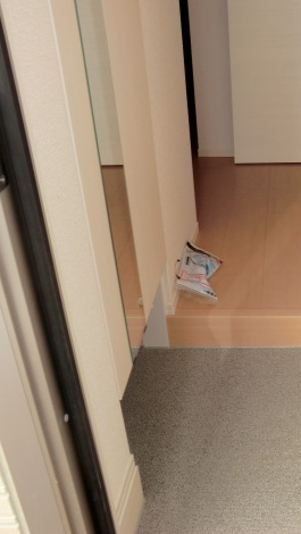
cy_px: 264
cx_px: 284
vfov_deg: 47.3
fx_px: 609
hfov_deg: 26.6
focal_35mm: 43
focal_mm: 5.2
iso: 100
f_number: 3.5
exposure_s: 1/60
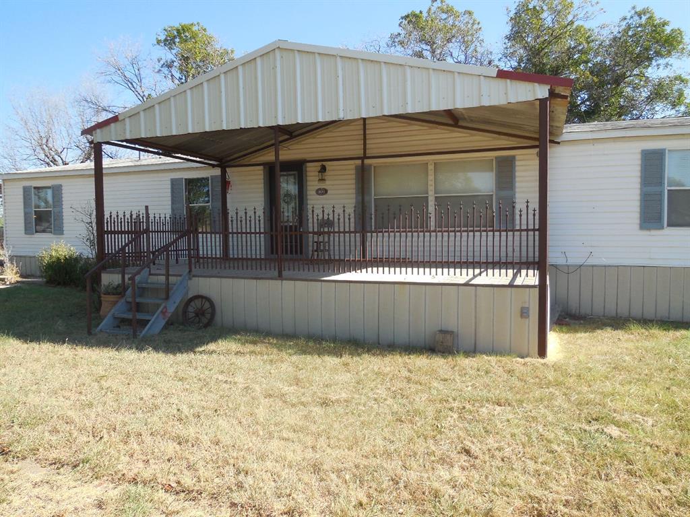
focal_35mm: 25
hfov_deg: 69.4
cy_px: 258
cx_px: 345
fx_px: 498
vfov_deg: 54.9
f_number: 3.1
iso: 125
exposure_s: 1/640
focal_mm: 4.5
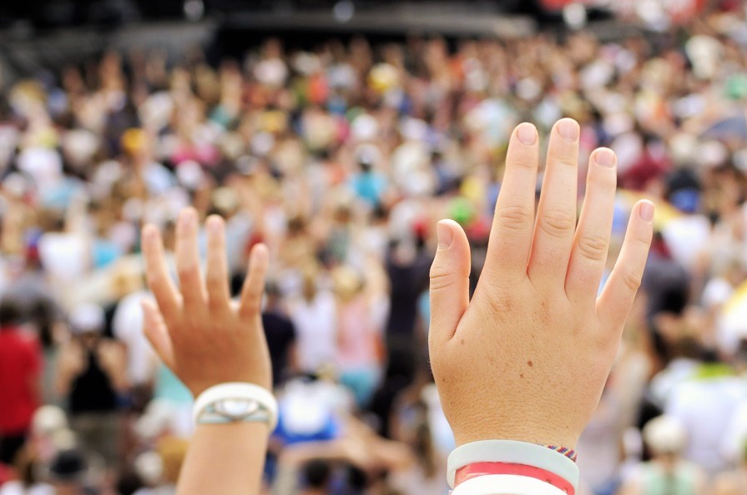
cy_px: 275
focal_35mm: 120
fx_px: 2486
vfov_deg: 11.4
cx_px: 426
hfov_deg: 17.1
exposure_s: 1/200
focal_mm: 70
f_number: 7.1
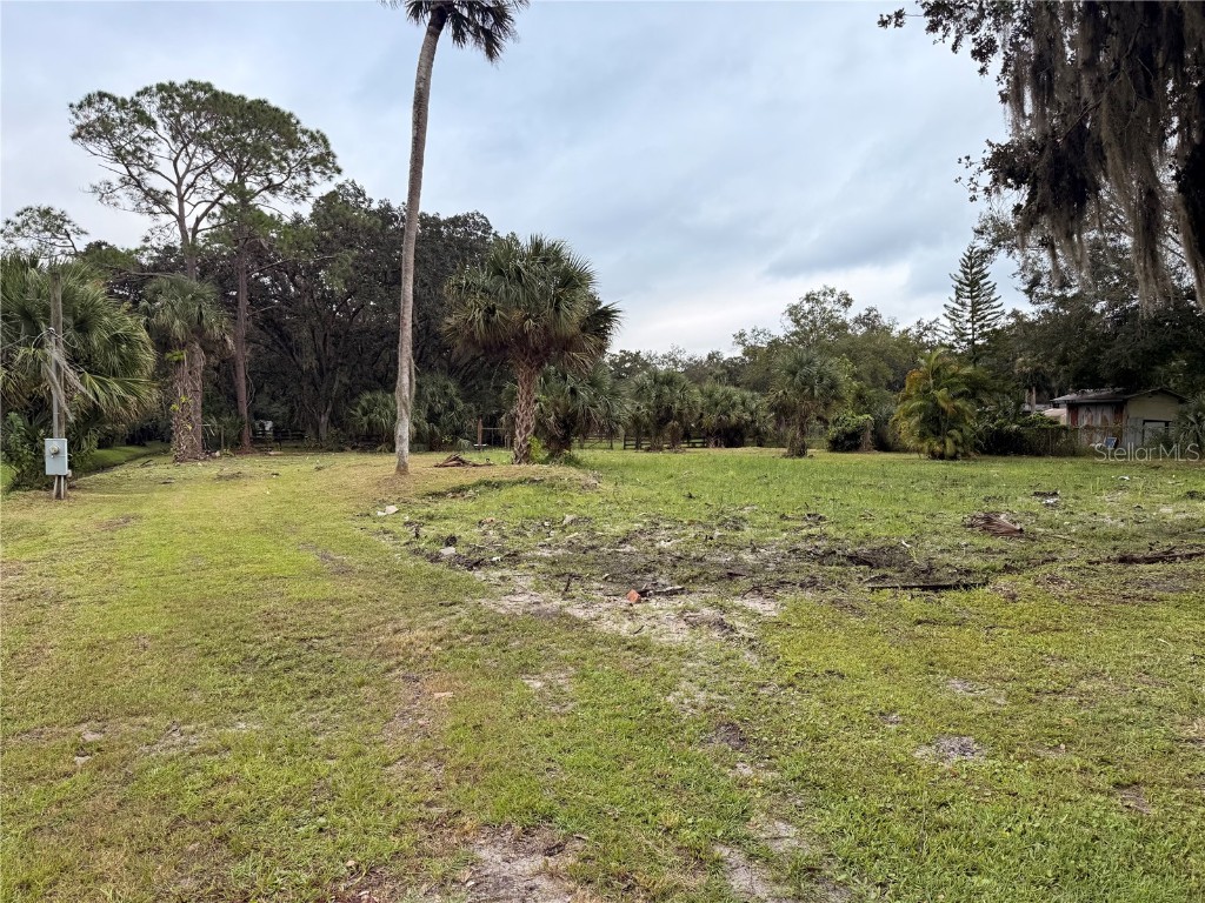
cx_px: 602
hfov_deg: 71.6
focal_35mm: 24
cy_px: 452
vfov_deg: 56.8
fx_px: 835
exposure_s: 1/1585
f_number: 1.78
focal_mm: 6.76
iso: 80
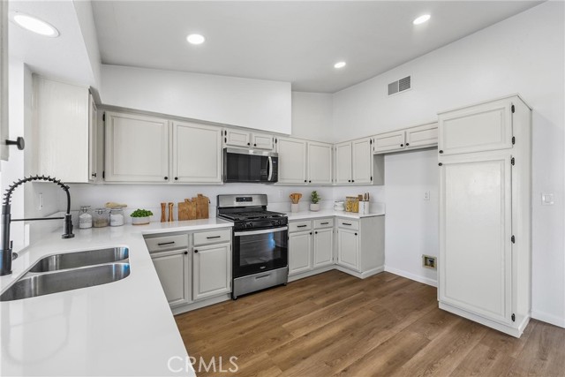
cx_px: 282
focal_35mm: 14
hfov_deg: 104.2
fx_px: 220
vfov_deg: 81.2
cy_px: 188
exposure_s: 1/4
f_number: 7.1
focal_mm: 14
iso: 320
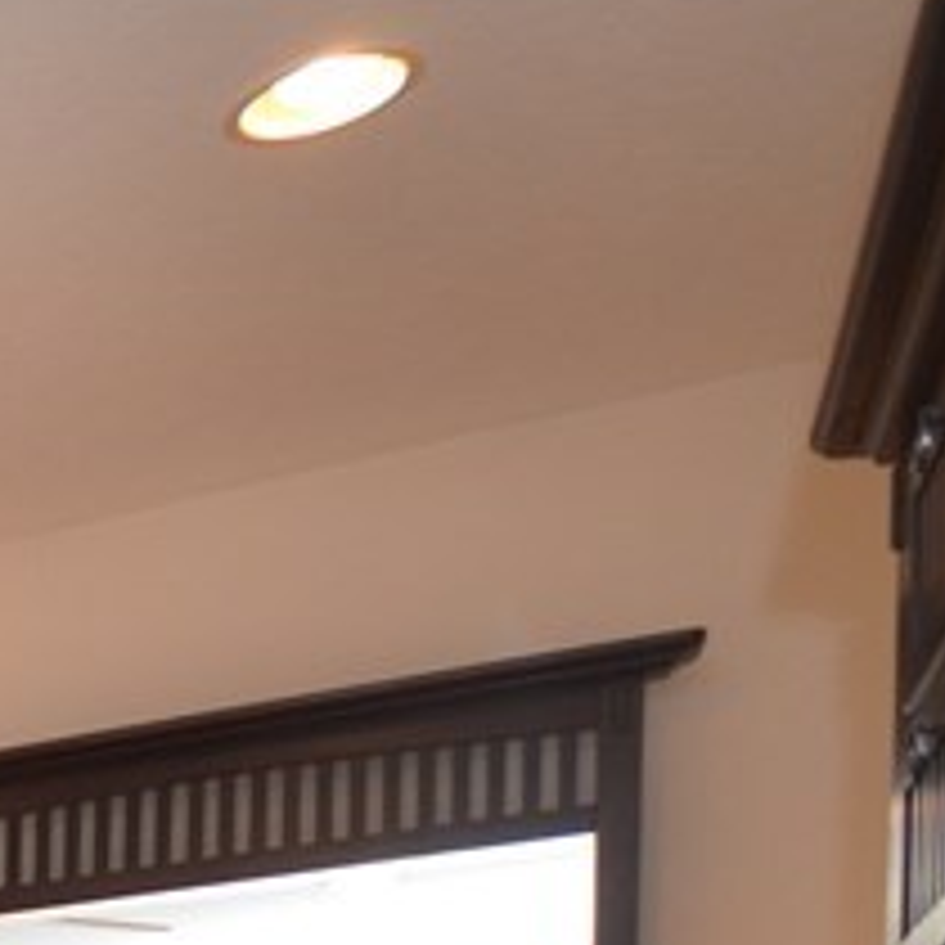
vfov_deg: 21.3
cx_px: -1415
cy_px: 1483
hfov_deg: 14.4
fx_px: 2038
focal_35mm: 66
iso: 560
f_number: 4
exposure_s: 1/60
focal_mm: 10
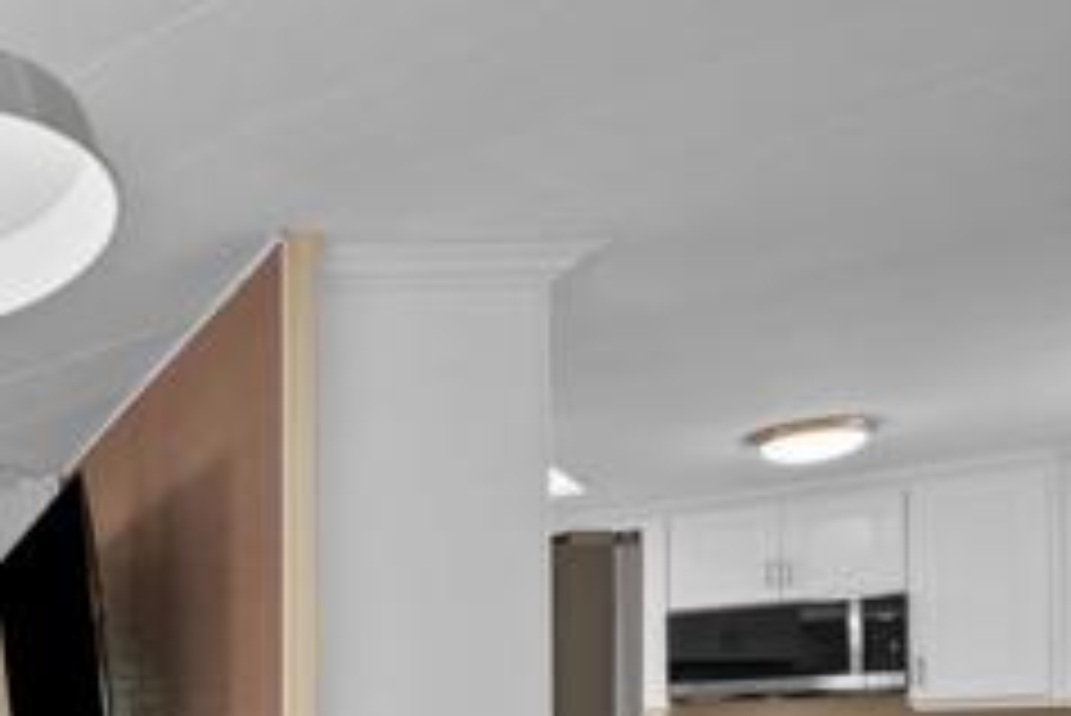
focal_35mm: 35
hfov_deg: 38.2
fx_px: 1042
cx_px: -252
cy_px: 772
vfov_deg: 33.4
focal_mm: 13
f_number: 9
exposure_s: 1/1.25
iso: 250
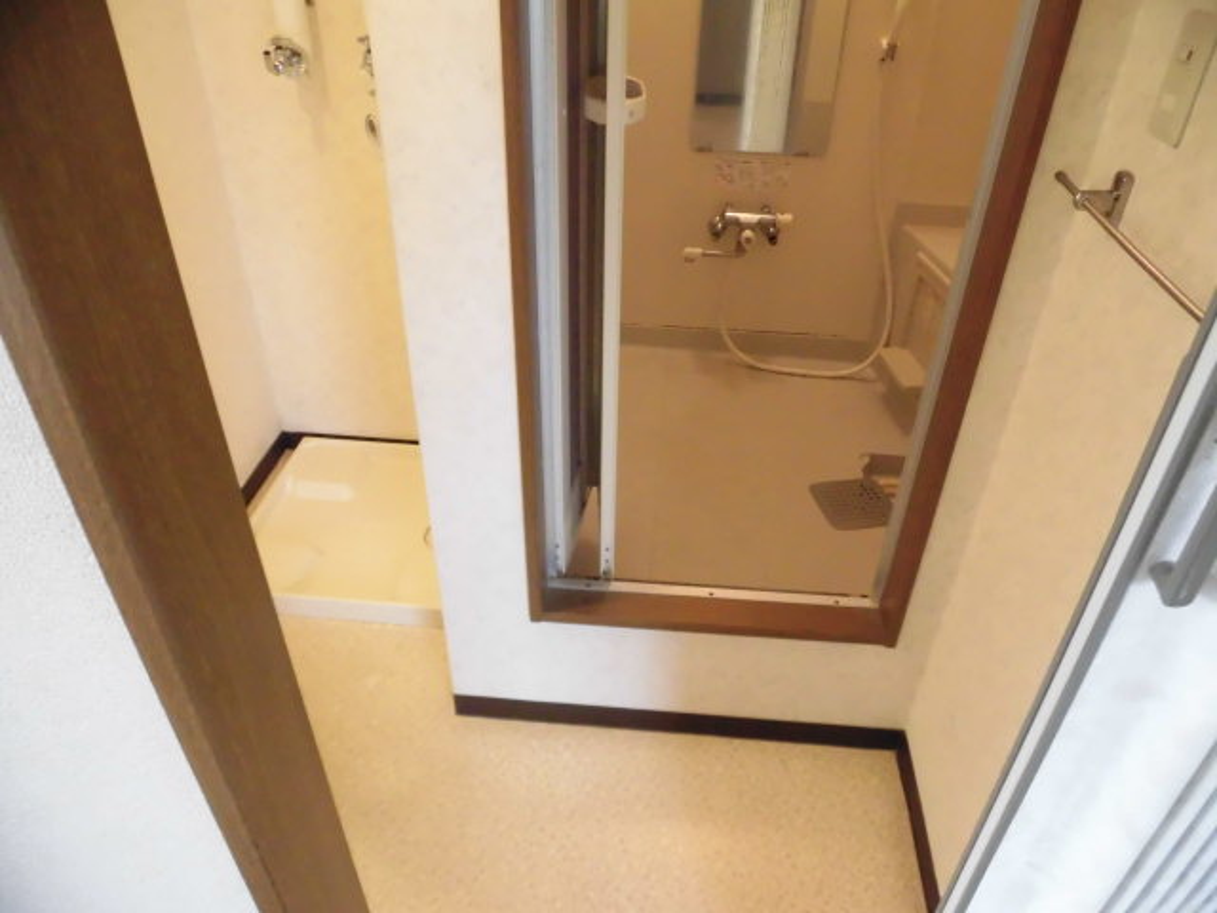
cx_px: 608
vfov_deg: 56.8
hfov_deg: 71.6
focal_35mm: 24
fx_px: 844
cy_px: 456
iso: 800
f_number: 3.1
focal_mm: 4.3
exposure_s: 1/80
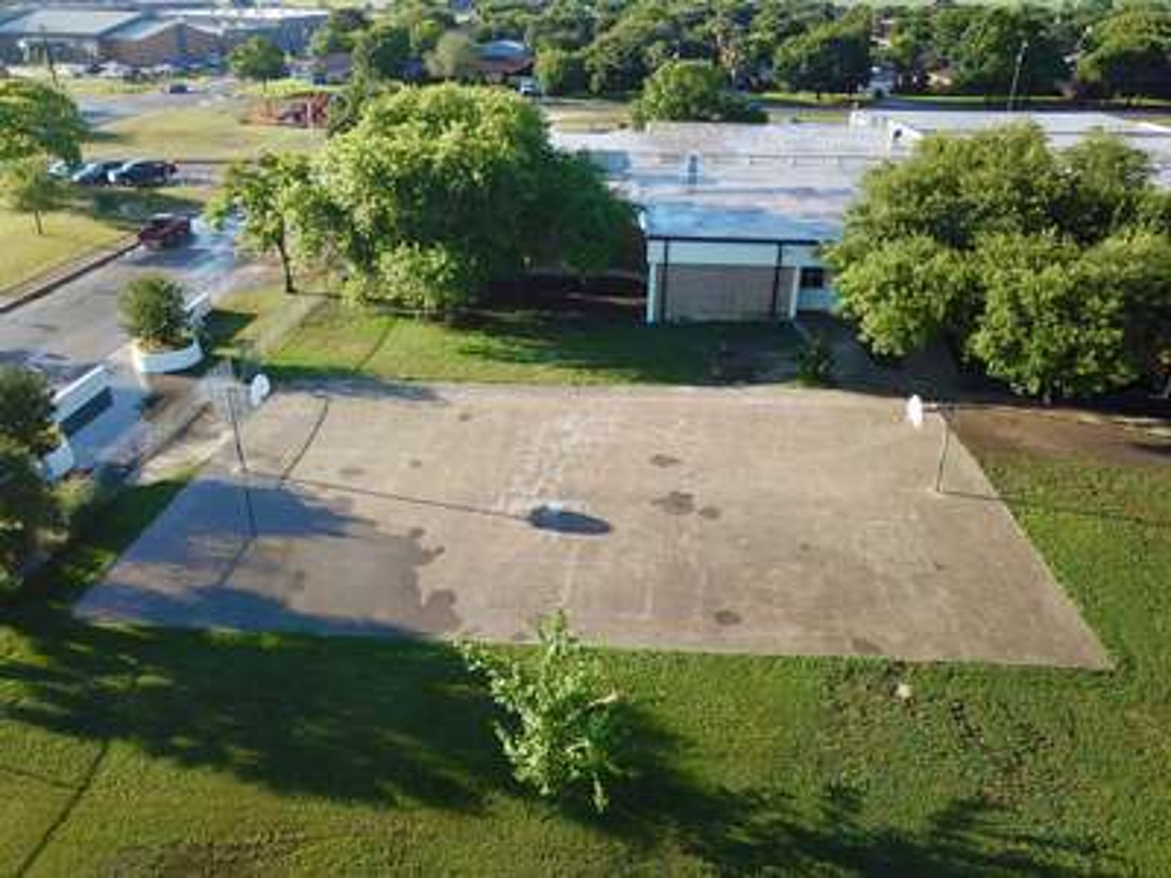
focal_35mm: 26
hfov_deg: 67.3
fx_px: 880
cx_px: 586
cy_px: 439
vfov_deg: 53.1
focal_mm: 4.73
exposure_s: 1/516
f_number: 2.2
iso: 100
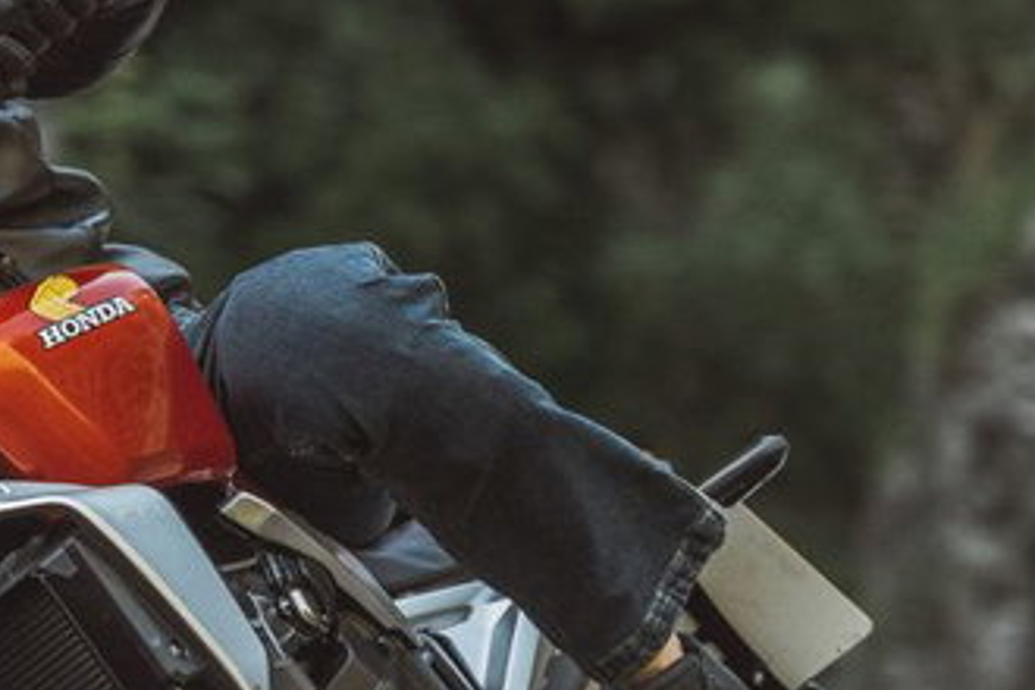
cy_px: 191
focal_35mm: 563
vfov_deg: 2.4
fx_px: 16185
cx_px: 289
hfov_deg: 3.7
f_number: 4
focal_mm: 116
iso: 500
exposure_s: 1/640
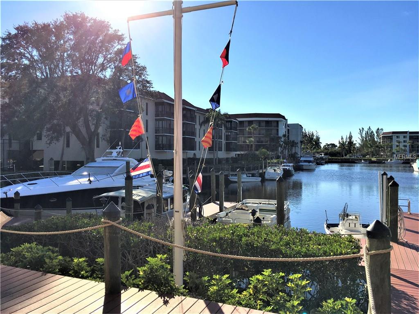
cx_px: 210
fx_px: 351
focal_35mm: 29
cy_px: 157
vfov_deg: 48.2
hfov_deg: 61.7
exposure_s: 1/2653
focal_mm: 4.15
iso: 25
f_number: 2.2
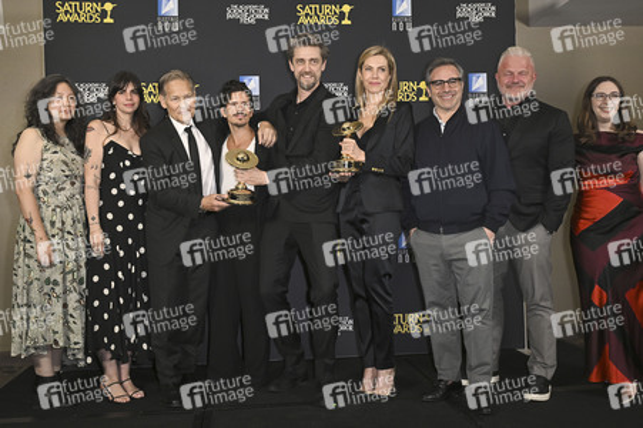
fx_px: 625
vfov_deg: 37.8
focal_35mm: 35
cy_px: 214
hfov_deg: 54.5
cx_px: 322
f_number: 5.6
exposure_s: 1/320
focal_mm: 35
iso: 2000
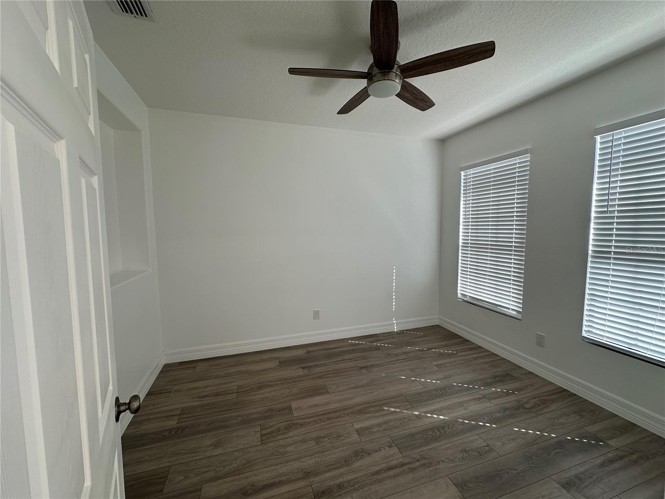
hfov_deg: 102.1
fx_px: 269
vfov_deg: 85.7
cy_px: 250
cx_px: 332
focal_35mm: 14
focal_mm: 2.22
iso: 40
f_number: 2.2
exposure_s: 1/120
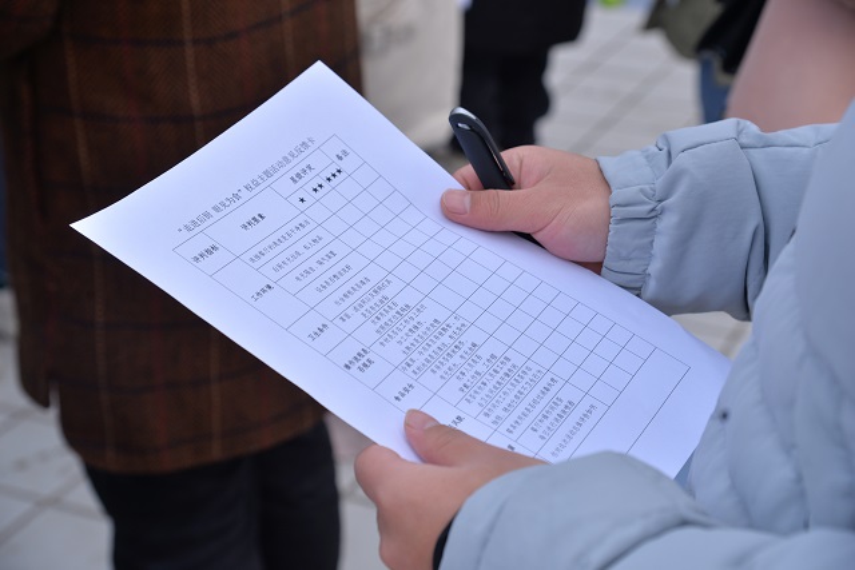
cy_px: 285
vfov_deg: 19.5
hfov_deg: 28.8
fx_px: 1663
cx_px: 428
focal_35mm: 70
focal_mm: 70
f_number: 5.6
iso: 200
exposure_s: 1/160
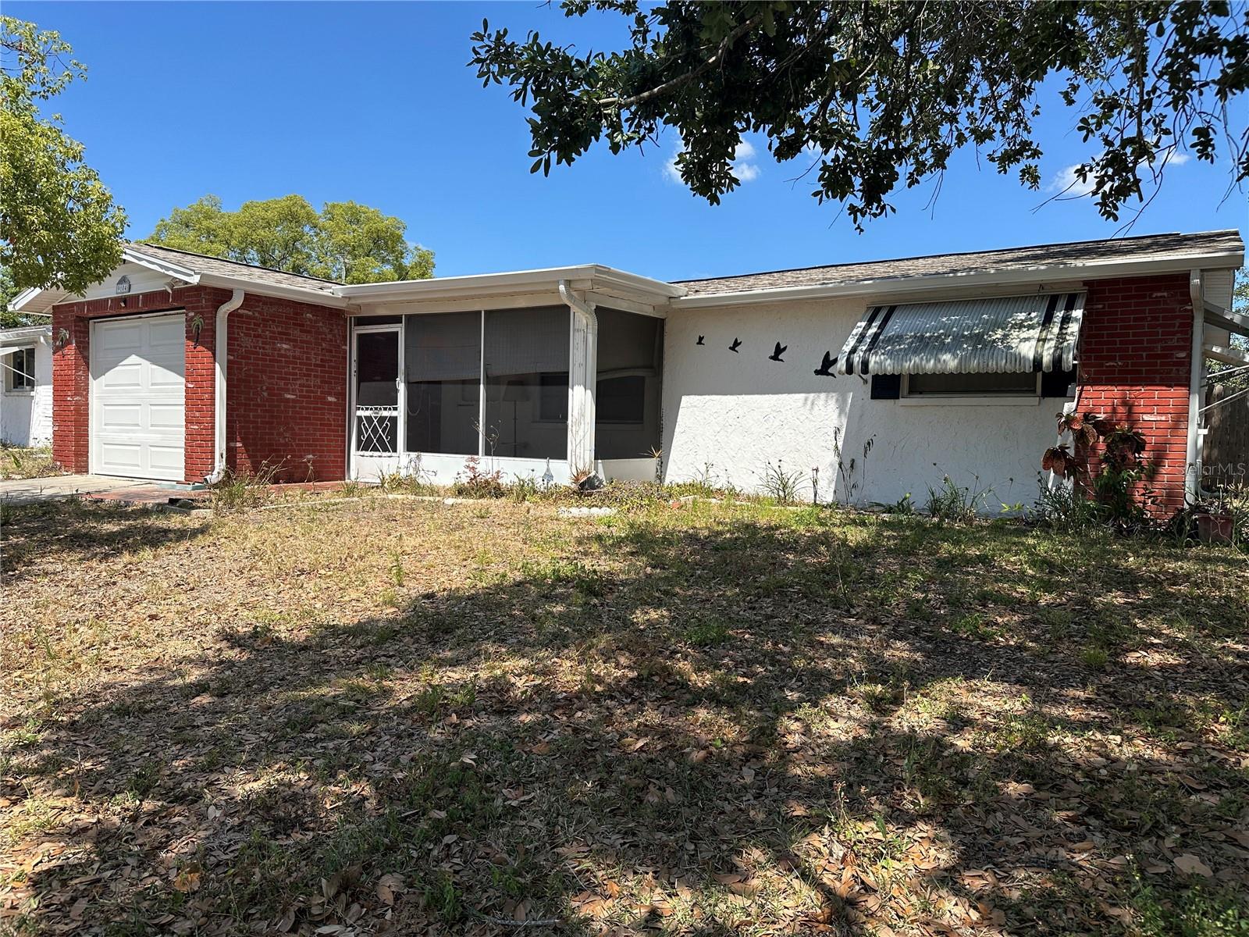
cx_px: 624
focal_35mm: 24
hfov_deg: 71.6
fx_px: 866
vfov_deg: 56.8
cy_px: 468
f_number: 1.78
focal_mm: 6.86
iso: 80
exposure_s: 1/3356
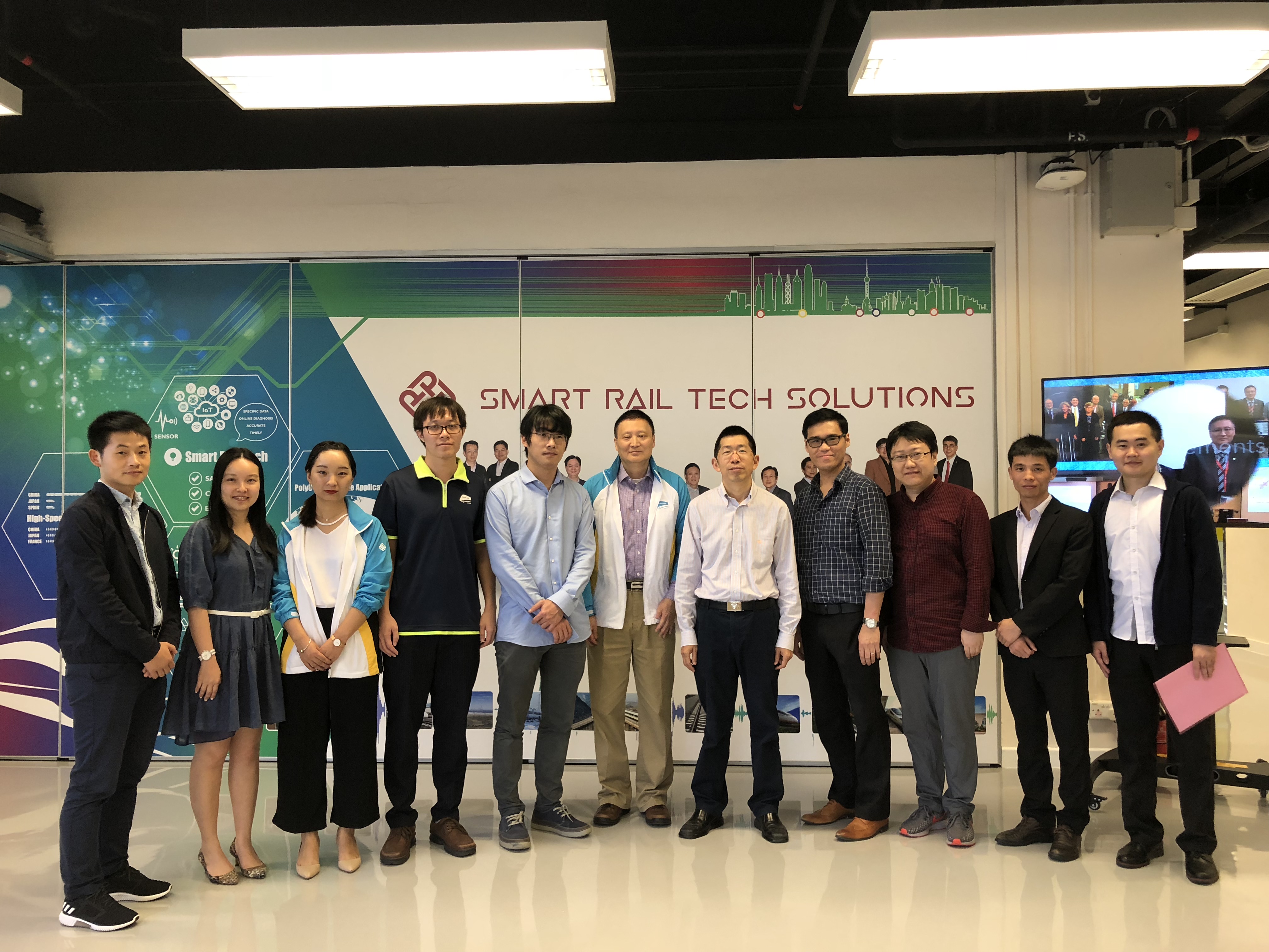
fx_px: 1026
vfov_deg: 49.7
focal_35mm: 28
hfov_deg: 63.4
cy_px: 476
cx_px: 634
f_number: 1.8
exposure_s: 1/25
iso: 40
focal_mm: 4
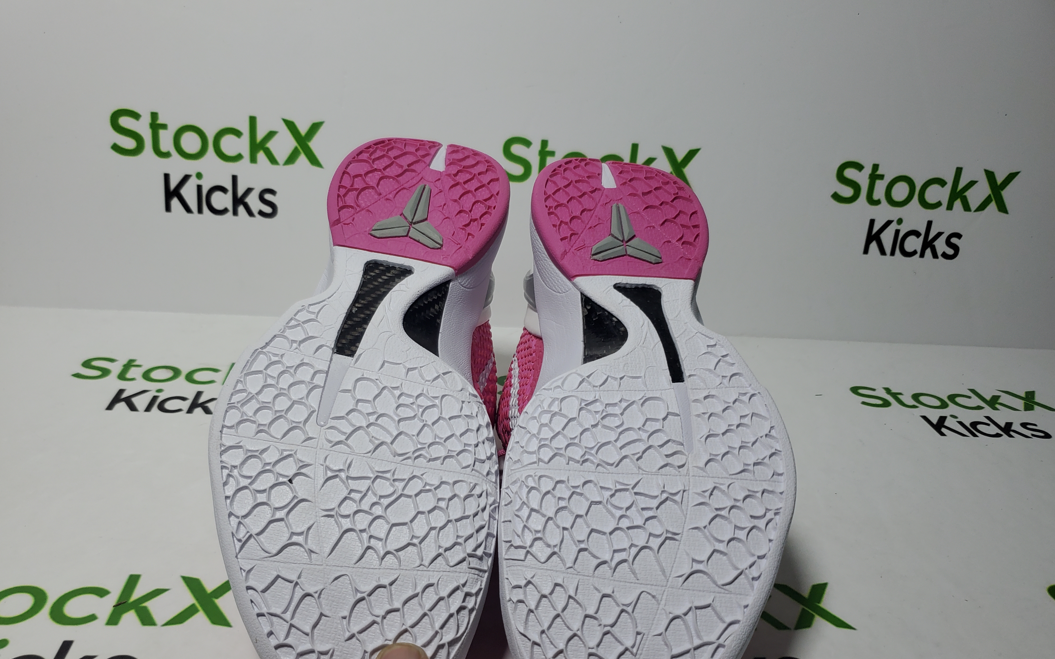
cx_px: 530
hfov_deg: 66.5
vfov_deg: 44.4
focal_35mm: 28
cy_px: 385
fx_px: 805
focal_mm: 4.3
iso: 50
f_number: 1.5
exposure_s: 1/790
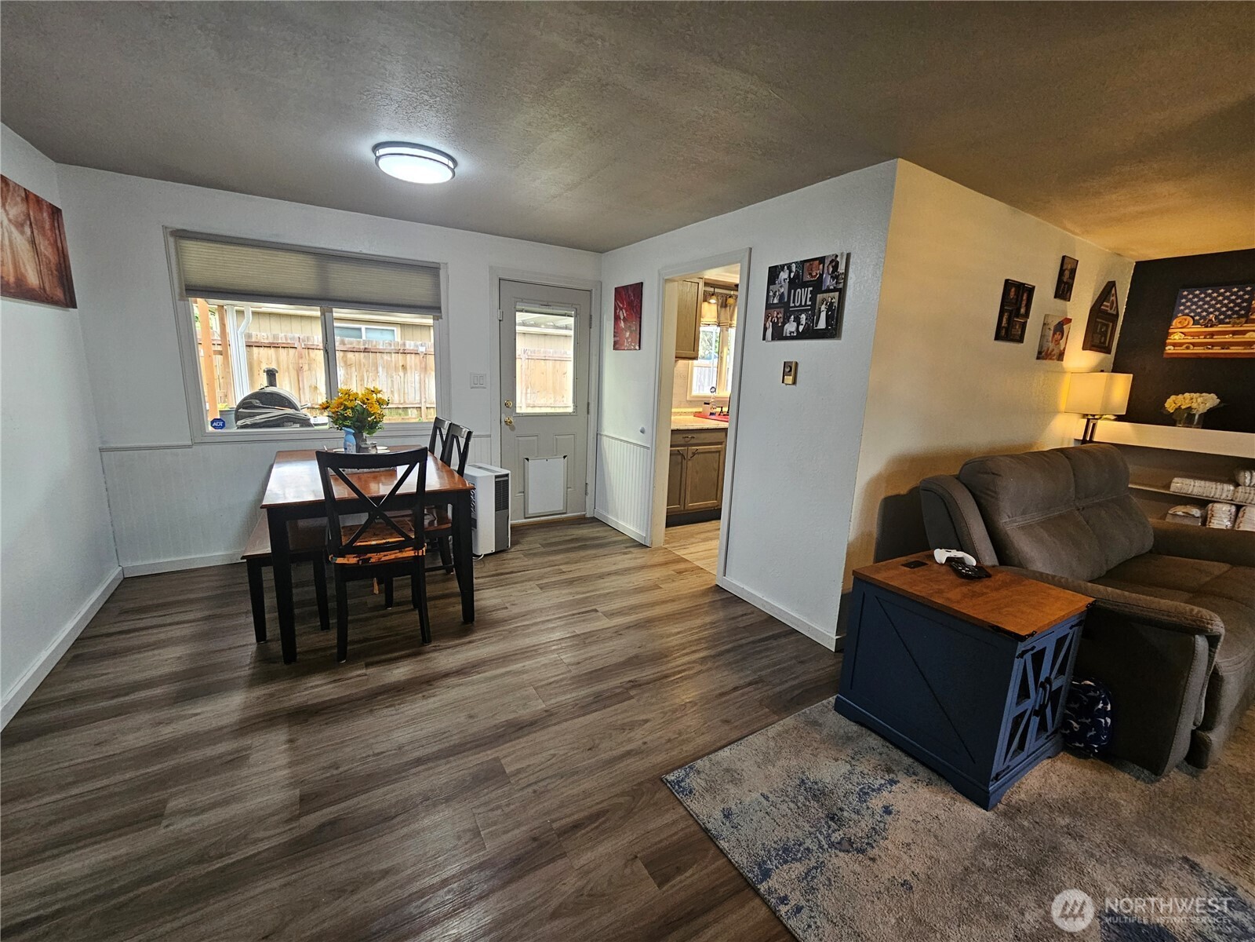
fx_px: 471
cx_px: 628
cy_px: 471
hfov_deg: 106.2
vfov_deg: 89.9
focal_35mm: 13
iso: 200
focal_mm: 2.2
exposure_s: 1/60
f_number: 2.2
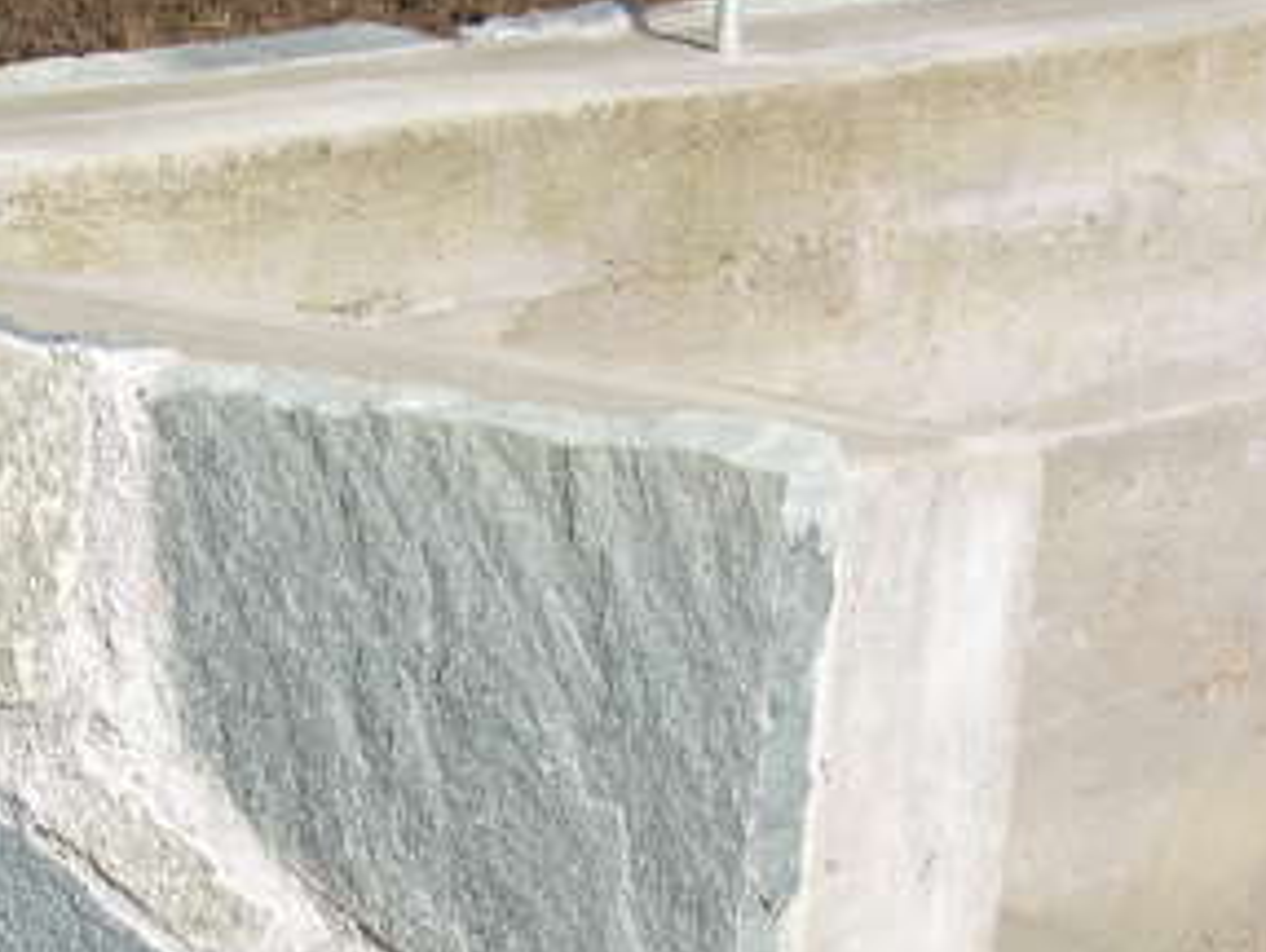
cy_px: 1053
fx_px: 7543
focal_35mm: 206
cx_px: 119
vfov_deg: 7.2
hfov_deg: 9.5
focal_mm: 18.8
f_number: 4.2
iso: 50
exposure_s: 1/140
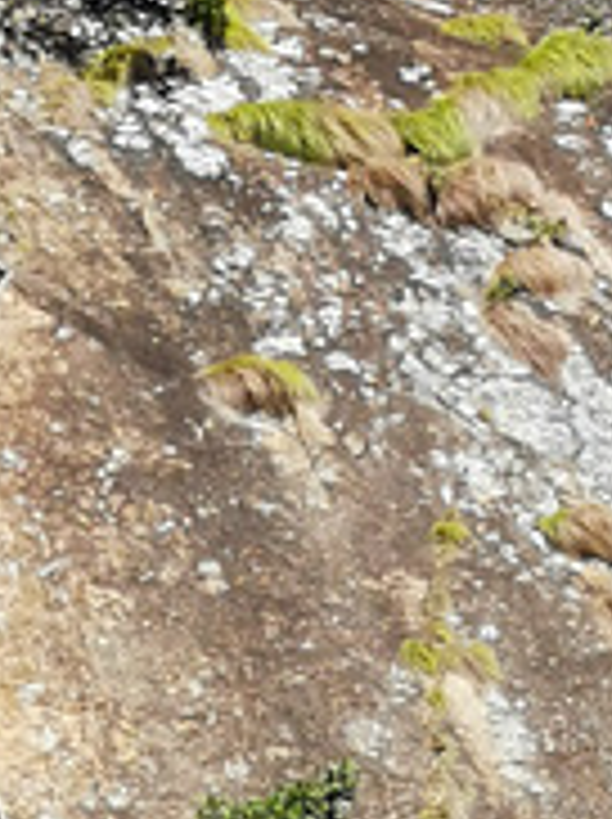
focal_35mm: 506
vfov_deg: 3.9
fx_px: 11956
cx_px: 104
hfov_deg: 2.9
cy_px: -234
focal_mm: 7.48
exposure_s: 1/920
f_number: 2.4
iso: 50
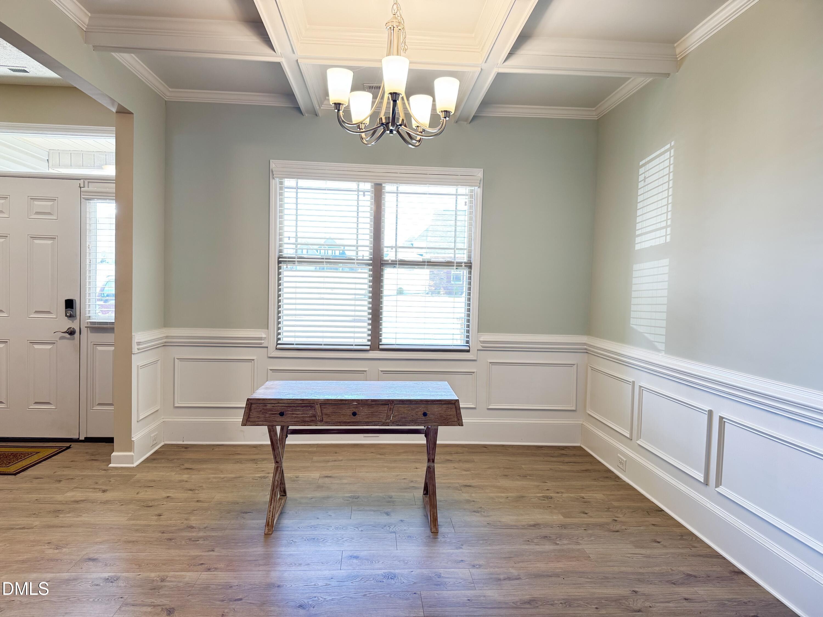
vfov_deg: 56.8
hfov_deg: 71.6
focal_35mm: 24
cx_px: 412
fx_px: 571
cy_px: 308
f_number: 1.78
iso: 200
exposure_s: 1/79
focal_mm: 6.76
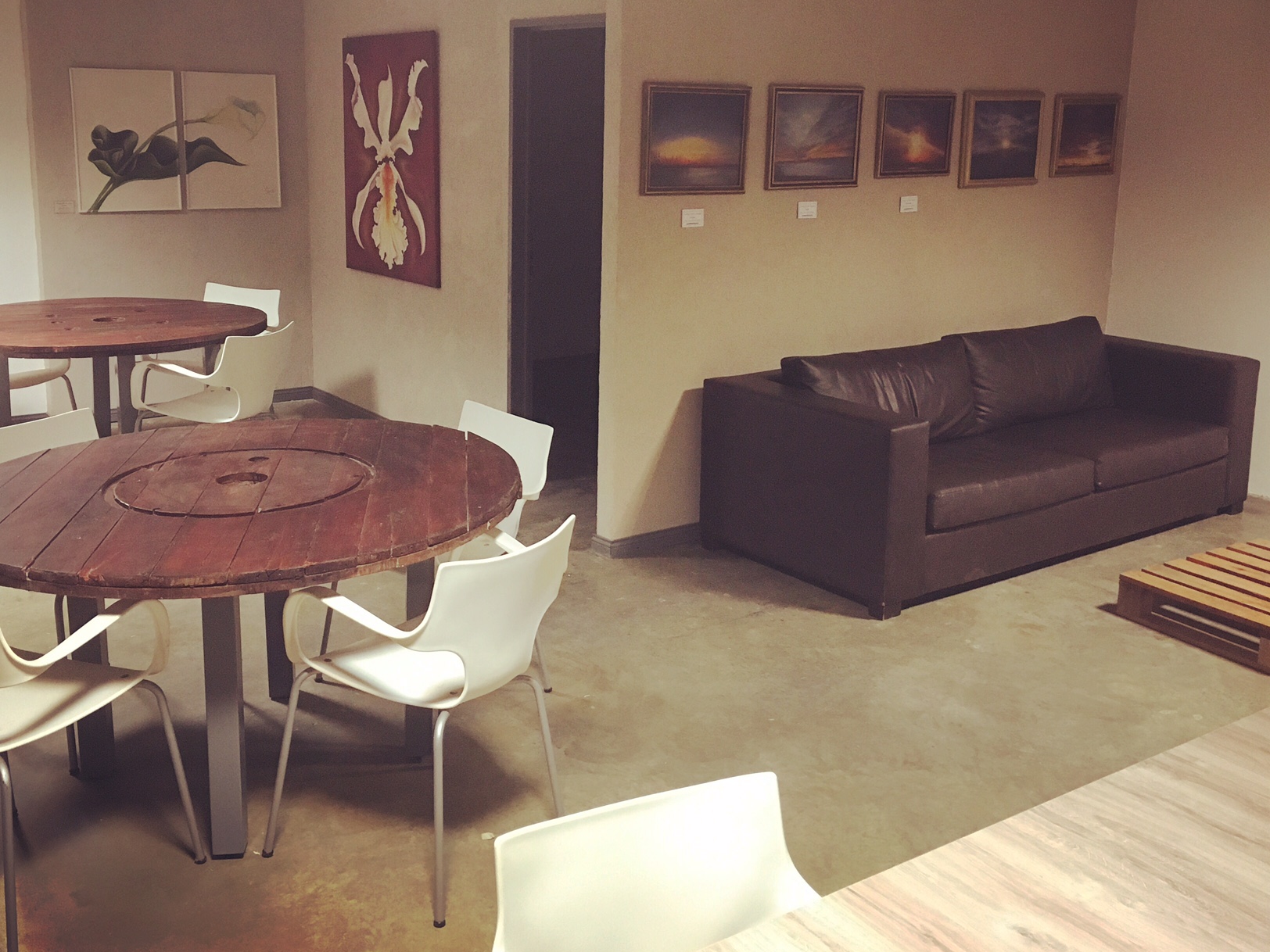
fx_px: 1321
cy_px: 377
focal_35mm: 36
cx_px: 601
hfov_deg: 51.3
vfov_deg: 39.5
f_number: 2.2
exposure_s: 1/33
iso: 250
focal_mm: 4.15
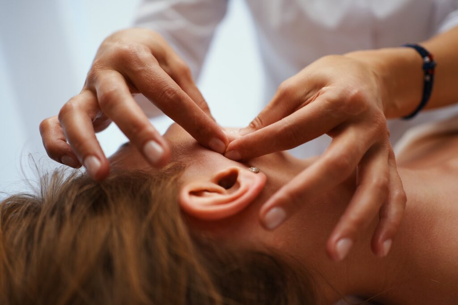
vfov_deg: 37.9
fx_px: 445
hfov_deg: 54.4
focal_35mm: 35
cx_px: 229
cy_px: 152
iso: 400
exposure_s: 1/1000
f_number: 2.5
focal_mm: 35
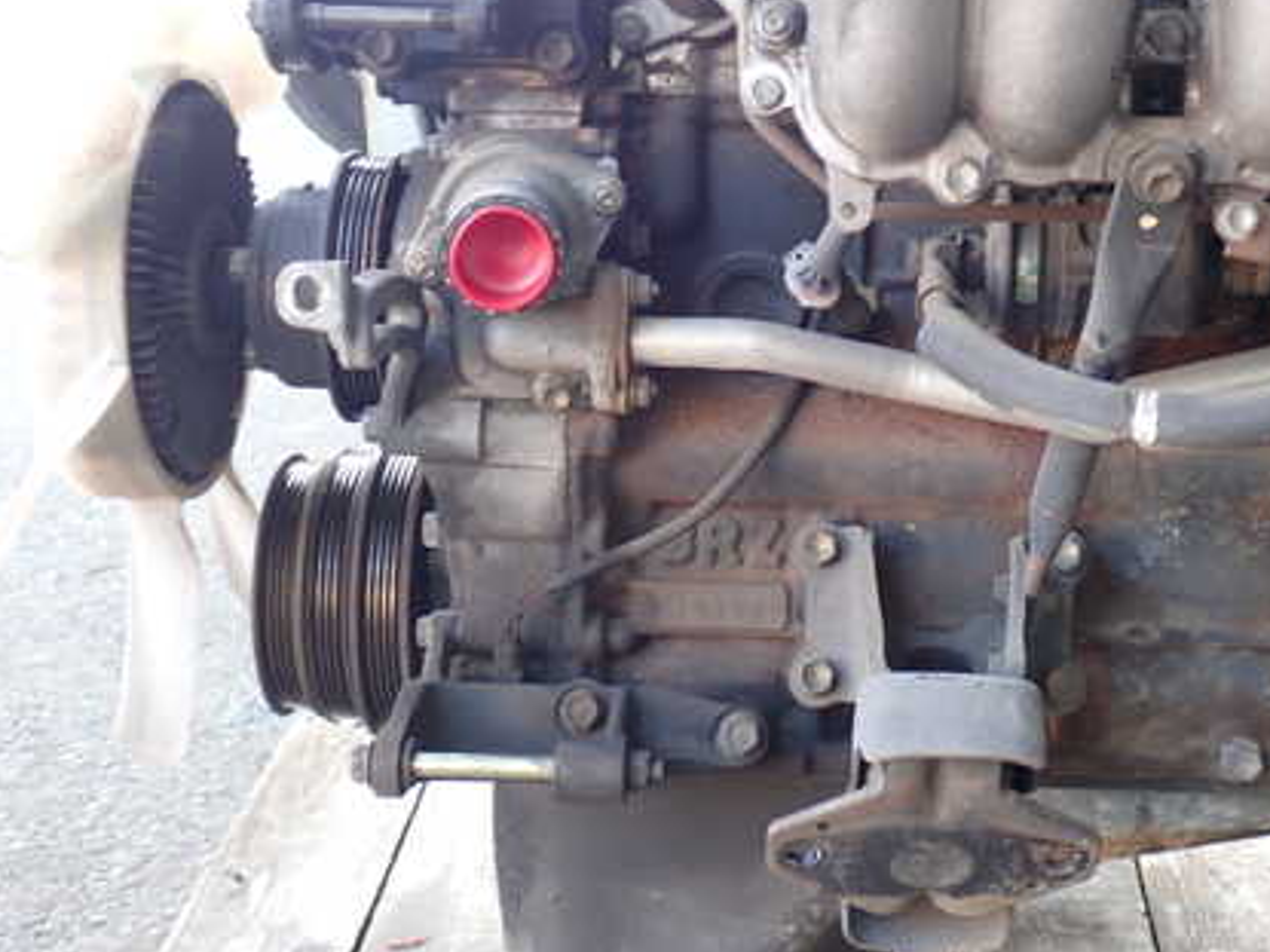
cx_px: 854
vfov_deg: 26.5
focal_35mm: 55
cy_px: 425
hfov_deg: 34.6
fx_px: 2017
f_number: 2.7
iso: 200
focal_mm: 6.83
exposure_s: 1/50
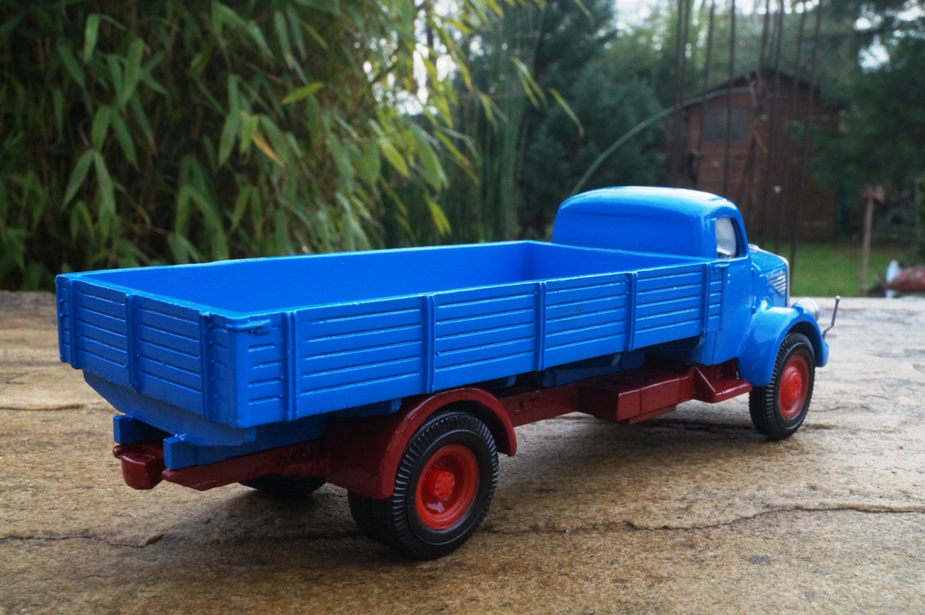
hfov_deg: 46.4
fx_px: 1079
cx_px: 462
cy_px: 308
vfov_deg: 31.9
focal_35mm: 42
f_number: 22
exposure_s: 1/60
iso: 800
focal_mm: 28
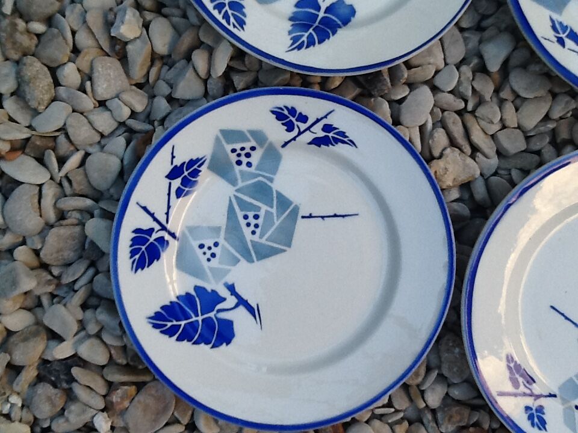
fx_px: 735
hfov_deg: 42.9
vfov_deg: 32.9
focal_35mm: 44
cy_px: 216
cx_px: 289
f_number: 2.4
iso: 40
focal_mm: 2.03
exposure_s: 1/144
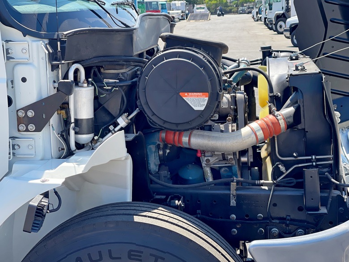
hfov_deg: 30.3
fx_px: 645
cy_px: 131
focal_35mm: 64
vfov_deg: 22.9
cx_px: 174
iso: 25
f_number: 2.2
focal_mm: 7.5
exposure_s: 1/268
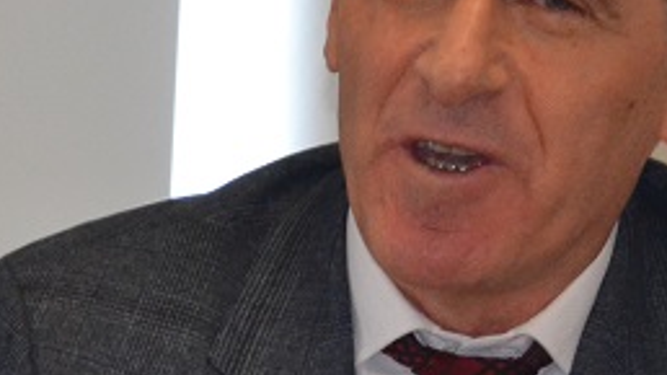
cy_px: 498
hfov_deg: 2.8
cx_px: 302
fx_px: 13827
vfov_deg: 1.6
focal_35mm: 782
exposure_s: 1/60
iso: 1600
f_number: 5.6
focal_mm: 135
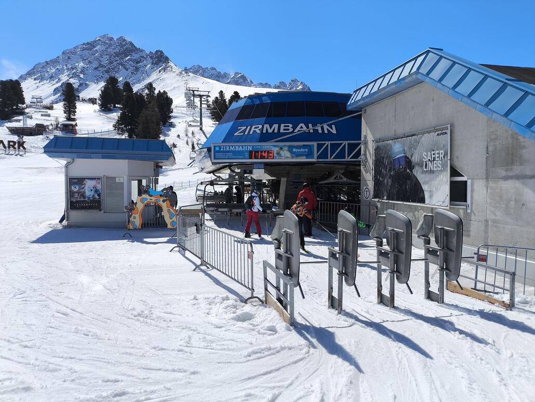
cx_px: 268
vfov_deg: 54.9
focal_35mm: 25
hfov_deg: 69.4
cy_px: 201
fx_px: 387
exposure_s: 1/2703
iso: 50
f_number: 1.7
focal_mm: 4.71
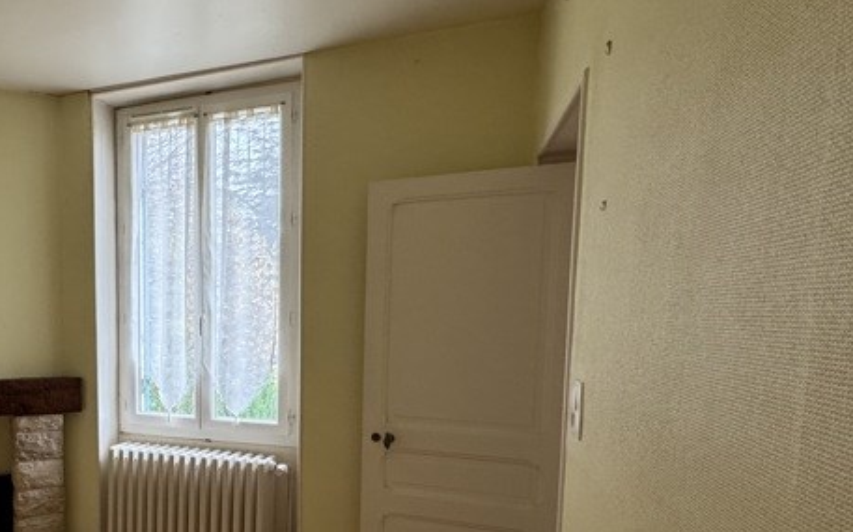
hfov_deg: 65.5
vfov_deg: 46.6
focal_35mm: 26
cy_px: 366
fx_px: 604
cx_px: 200
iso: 320
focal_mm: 2.22
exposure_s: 1/79
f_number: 2.2
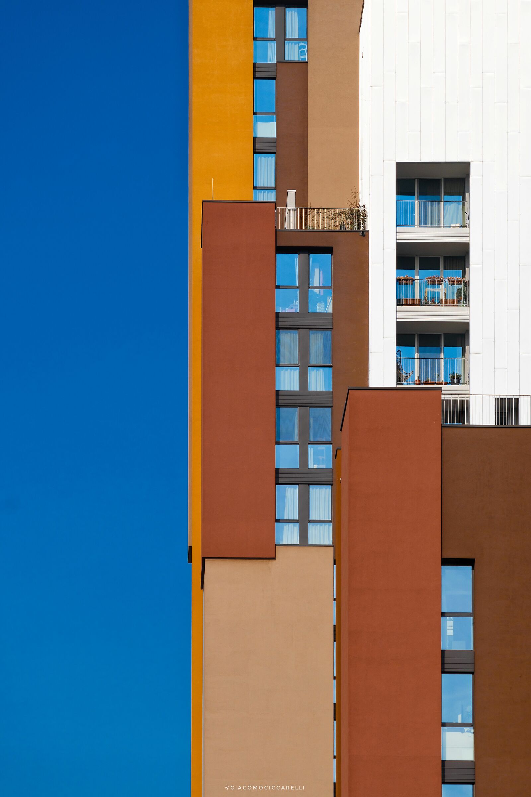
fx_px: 3153
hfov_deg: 9.6
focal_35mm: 142
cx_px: 266
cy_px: 398
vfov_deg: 14.4
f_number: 8
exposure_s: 1/500
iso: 100
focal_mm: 95
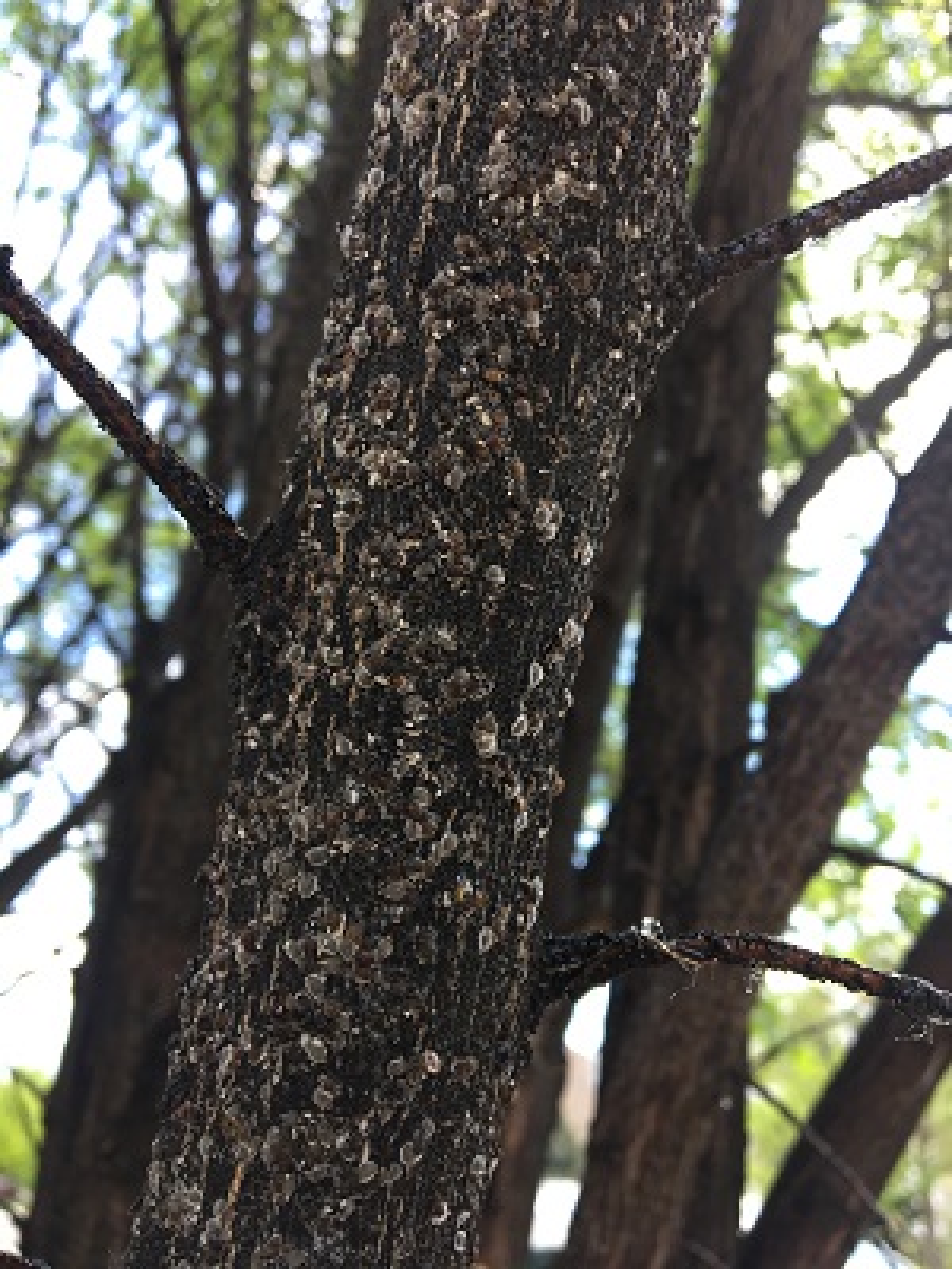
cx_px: 476
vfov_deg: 61.7
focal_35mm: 29
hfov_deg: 48.2
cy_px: 634
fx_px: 1063
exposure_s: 1/120
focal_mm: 4.15
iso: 32
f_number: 2.2
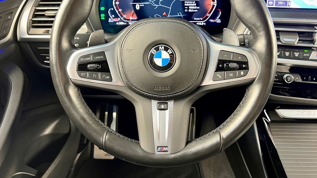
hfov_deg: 64.3
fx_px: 252
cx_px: 161
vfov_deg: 38.3
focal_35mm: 30
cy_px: 54
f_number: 1.5
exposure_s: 1/50
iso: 250
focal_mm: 5.7
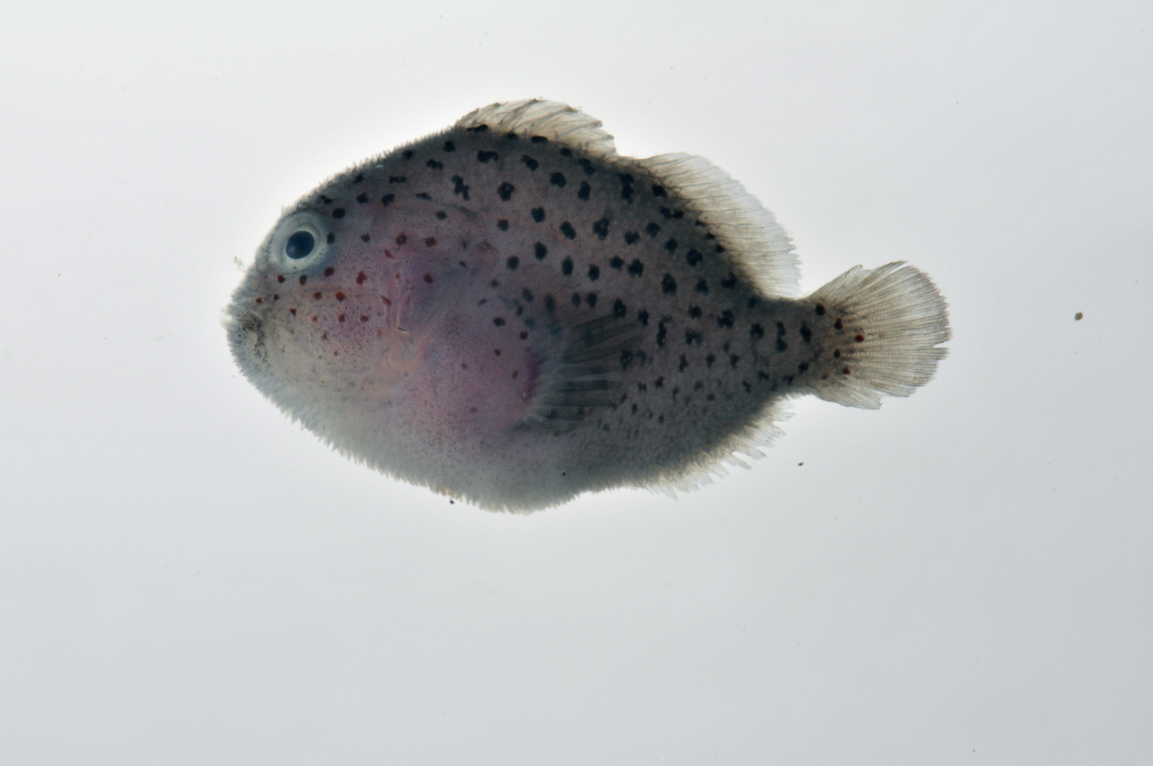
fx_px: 5038
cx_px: 576
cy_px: 383
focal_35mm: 158
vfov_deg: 8.7
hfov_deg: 13.1
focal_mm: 105
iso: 200
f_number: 36
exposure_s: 1/60
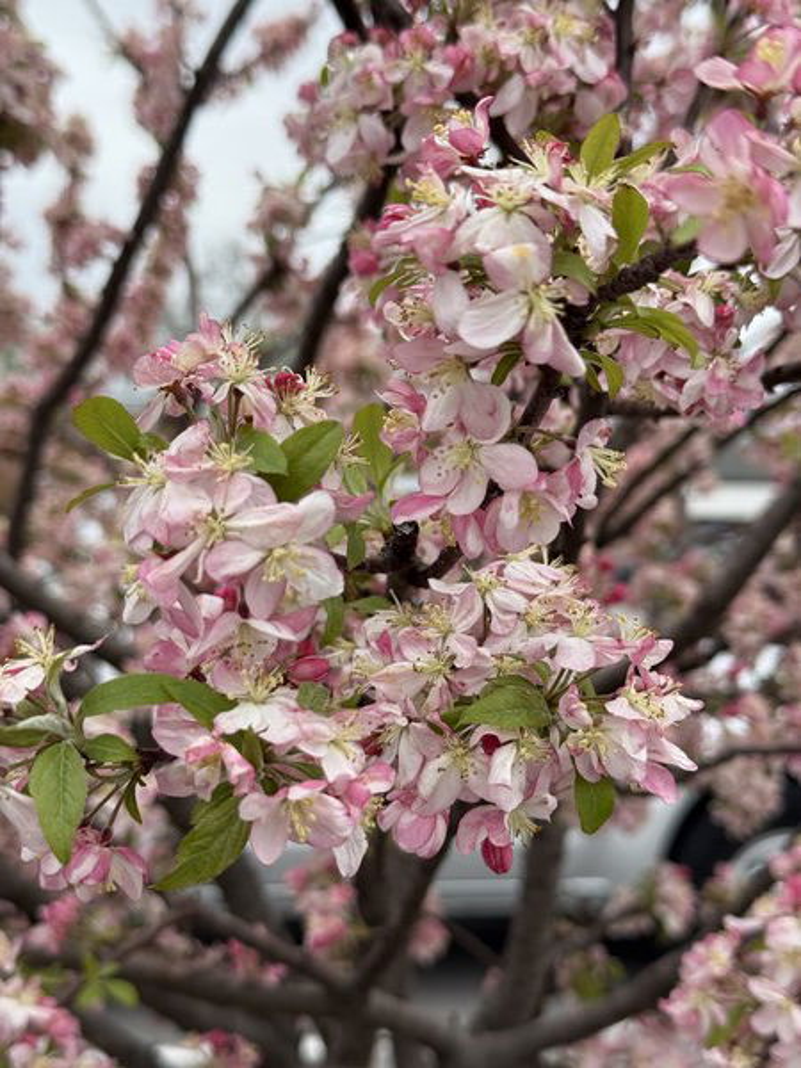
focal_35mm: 48
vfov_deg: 39.7
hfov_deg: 30.3
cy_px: 534
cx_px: 400
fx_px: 1481
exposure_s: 1/2146
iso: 64
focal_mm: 6.76
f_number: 1.78
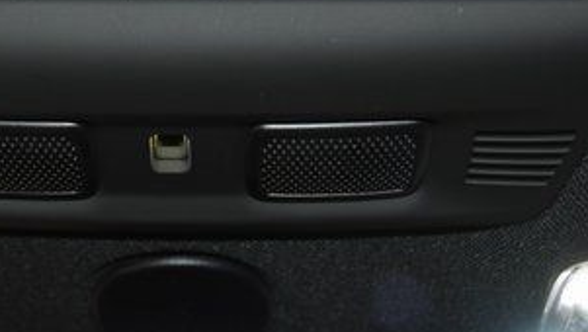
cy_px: -19
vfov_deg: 13.2
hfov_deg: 23.4
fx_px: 1406
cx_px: 166
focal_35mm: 90
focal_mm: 27
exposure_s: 1/20
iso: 560
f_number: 3.8
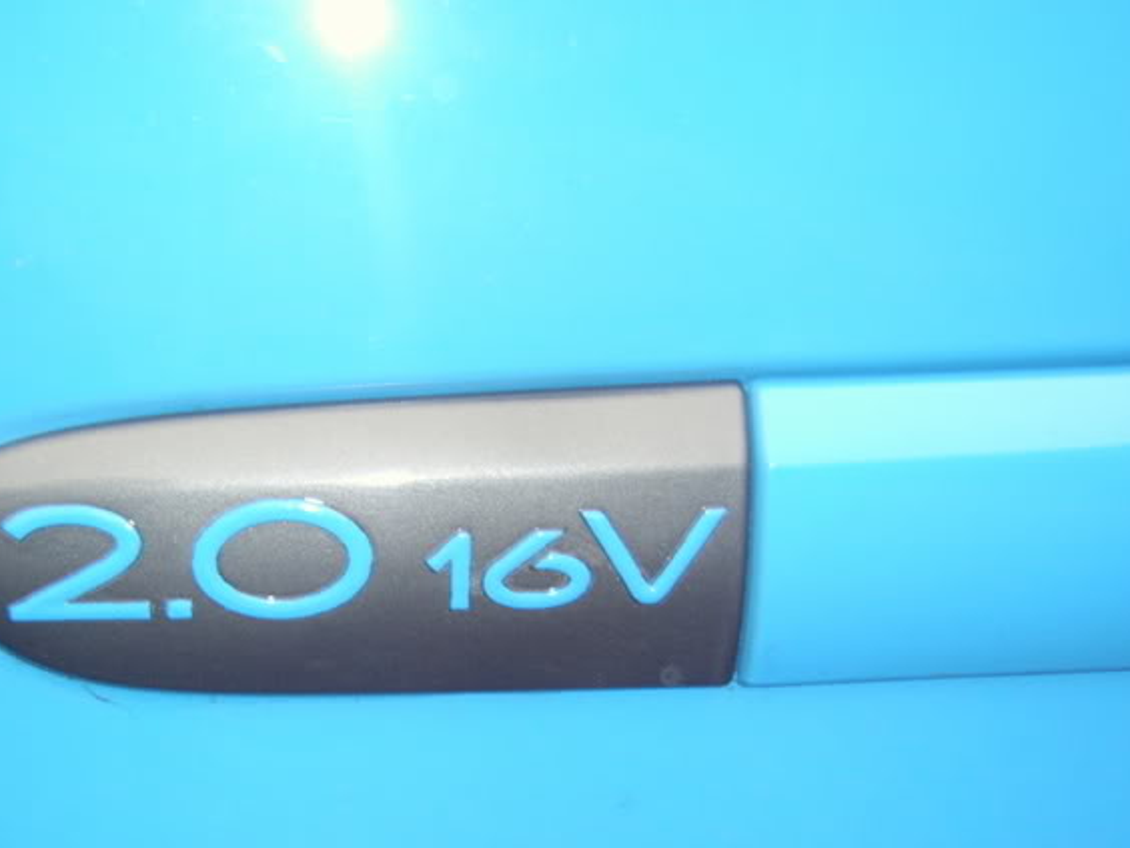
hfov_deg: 42.6
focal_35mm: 44
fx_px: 1436
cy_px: 583
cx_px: 417
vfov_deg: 32.5
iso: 141
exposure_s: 1/30
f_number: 2.7
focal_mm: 8.13
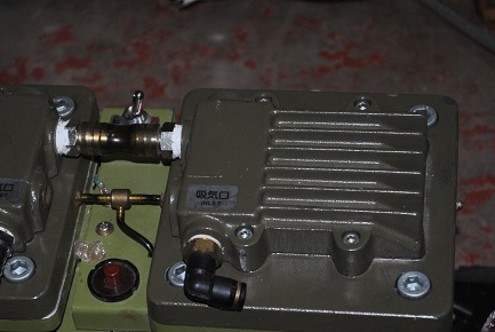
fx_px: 1524
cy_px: 207
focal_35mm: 111
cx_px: 223
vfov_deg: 12.4
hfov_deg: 18.4
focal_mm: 55
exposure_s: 1/60
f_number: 5.6
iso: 200
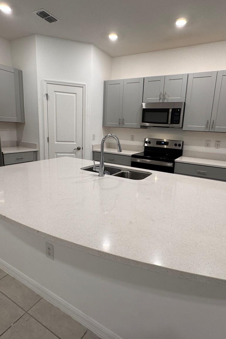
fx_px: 188
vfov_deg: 84.0
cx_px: 122
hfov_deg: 61.9
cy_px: 165
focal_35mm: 20
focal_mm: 2.22
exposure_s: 1/120
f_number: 2.2
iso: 160
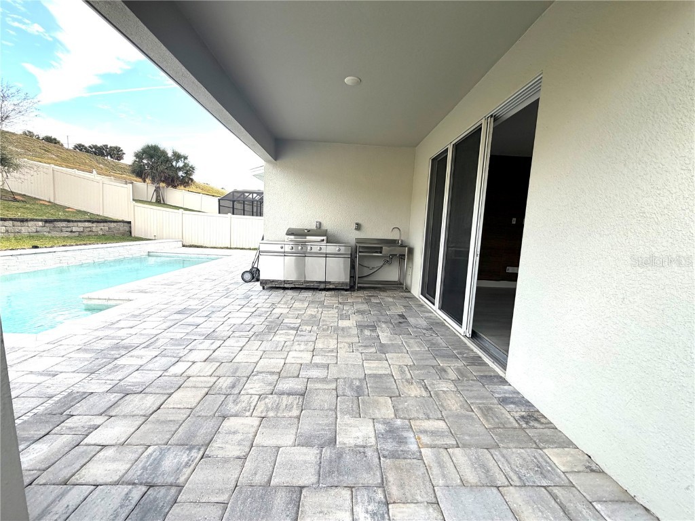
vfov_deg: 85.7
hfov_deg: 102.1
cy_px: 260
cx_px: 348
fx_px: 281
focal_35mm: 14
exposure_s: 1/318
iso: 50
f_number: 2.2
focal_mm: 2.22
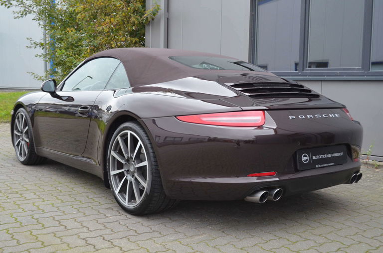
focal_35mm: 44
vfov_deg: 30.7
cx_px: 192
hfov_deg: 45.1
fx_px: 462
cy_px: 126
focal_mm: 29
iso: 1250
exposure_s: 1/30
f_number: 4.5
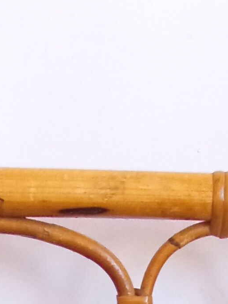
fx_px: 1440
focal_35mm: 164
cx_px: 180
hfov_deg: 9.0
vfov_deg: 9.8
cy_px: 844
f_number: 2.2
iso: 394
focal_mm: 3.79
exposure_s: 1/25
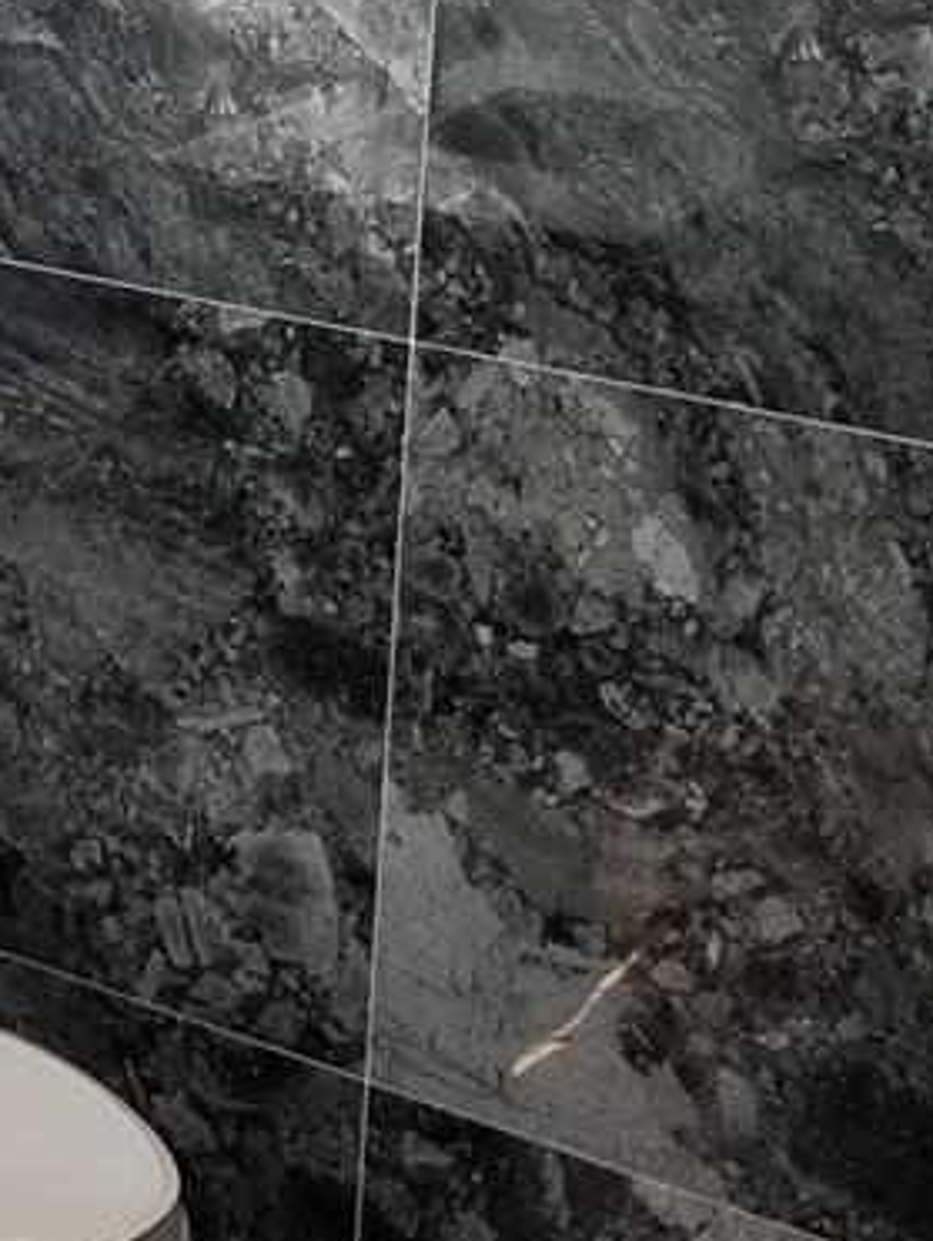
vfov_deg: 22.8
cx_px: -110
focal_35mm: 84
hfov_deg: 17.0
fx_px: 3014
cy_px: 167
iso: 100
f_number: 1.7
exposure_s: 1/60
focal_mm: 4.25
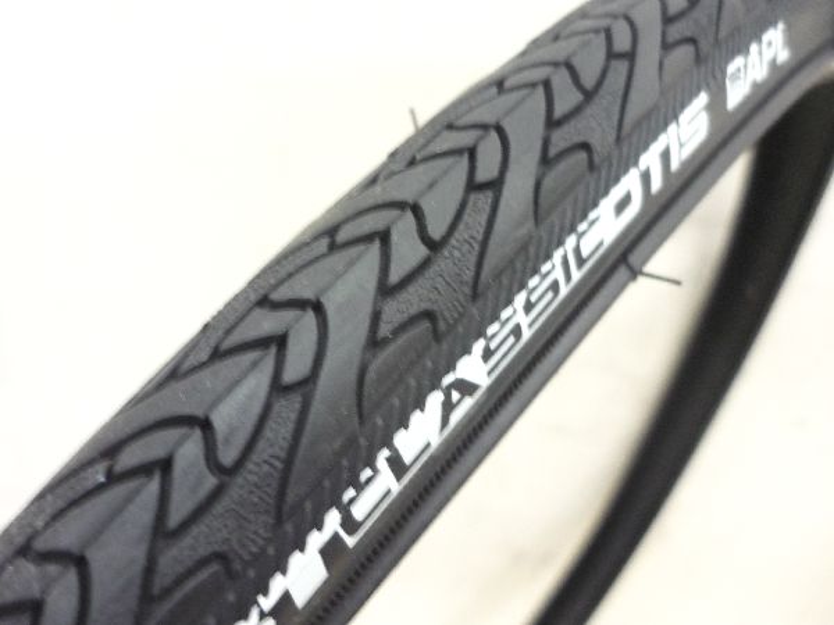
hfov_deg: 55.4
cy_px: 312
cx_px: 417
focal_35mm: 33
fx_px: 795
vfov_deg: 42.9
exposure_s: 1/15
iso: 400
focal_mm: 5.5
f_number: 2.8
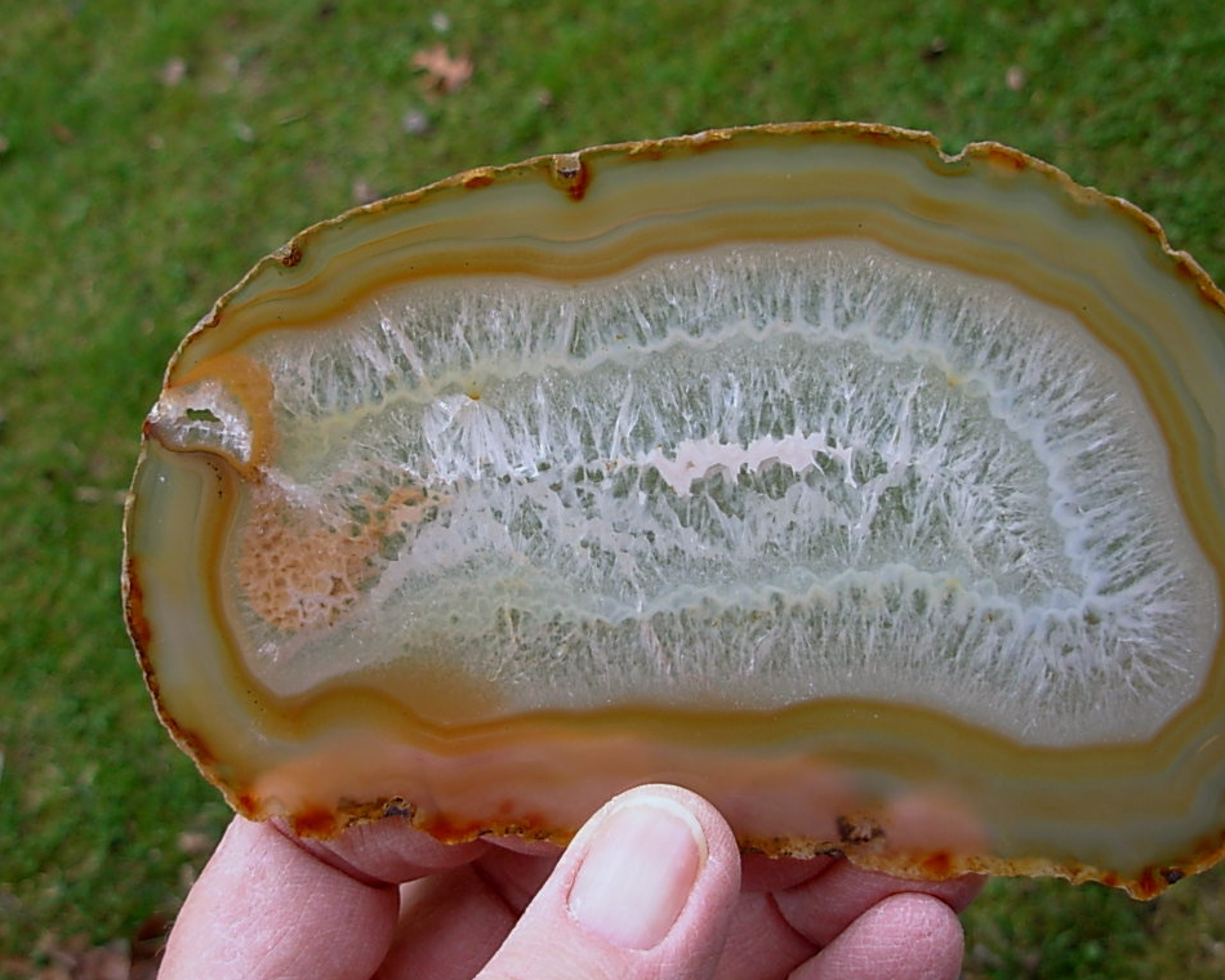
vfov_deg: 37.3
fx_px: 1450
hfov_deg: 45.8
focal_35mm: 40
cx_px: 649
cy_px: 494
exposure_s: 1/222
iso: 50
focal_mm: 6.3
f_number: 2.9
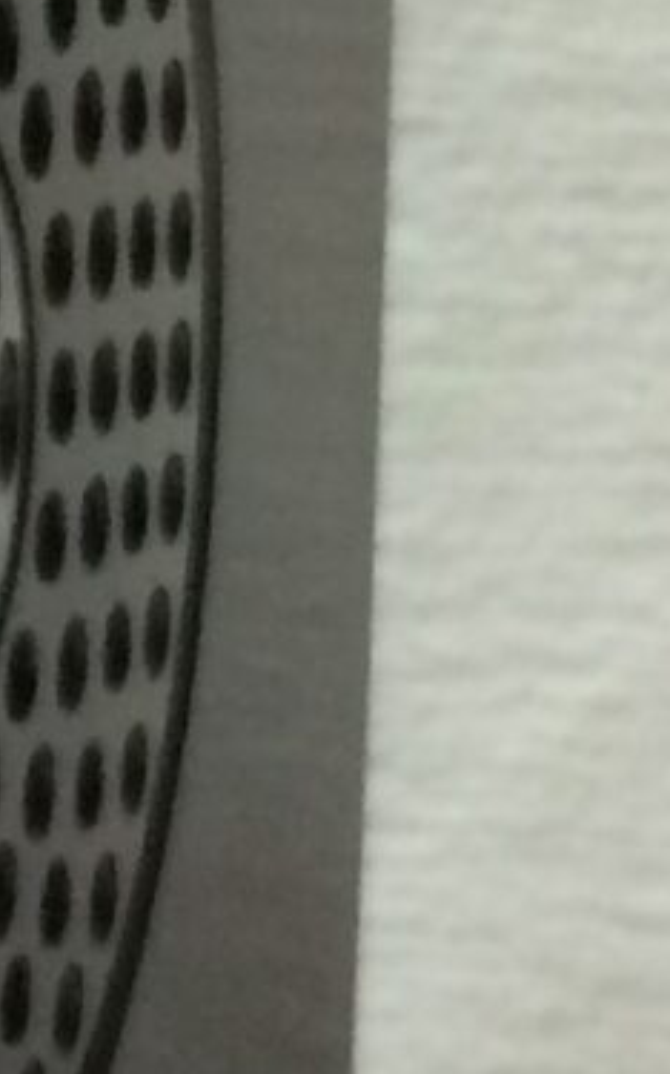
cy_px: 412
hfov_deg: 5.8
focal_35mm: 210
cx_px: -1334
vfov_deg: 10.0
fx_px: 6142
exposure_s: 1/30
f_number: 2.2
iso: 100
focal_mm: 4.15
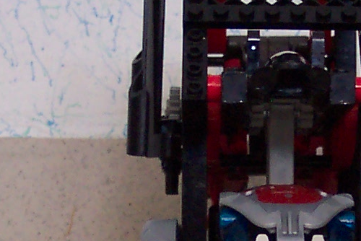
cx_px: 280
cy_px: 290
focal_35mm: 164
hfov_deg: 12.5
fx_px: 1645
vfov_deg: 8.3
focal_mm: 8
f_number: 2.8
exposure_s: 1/8
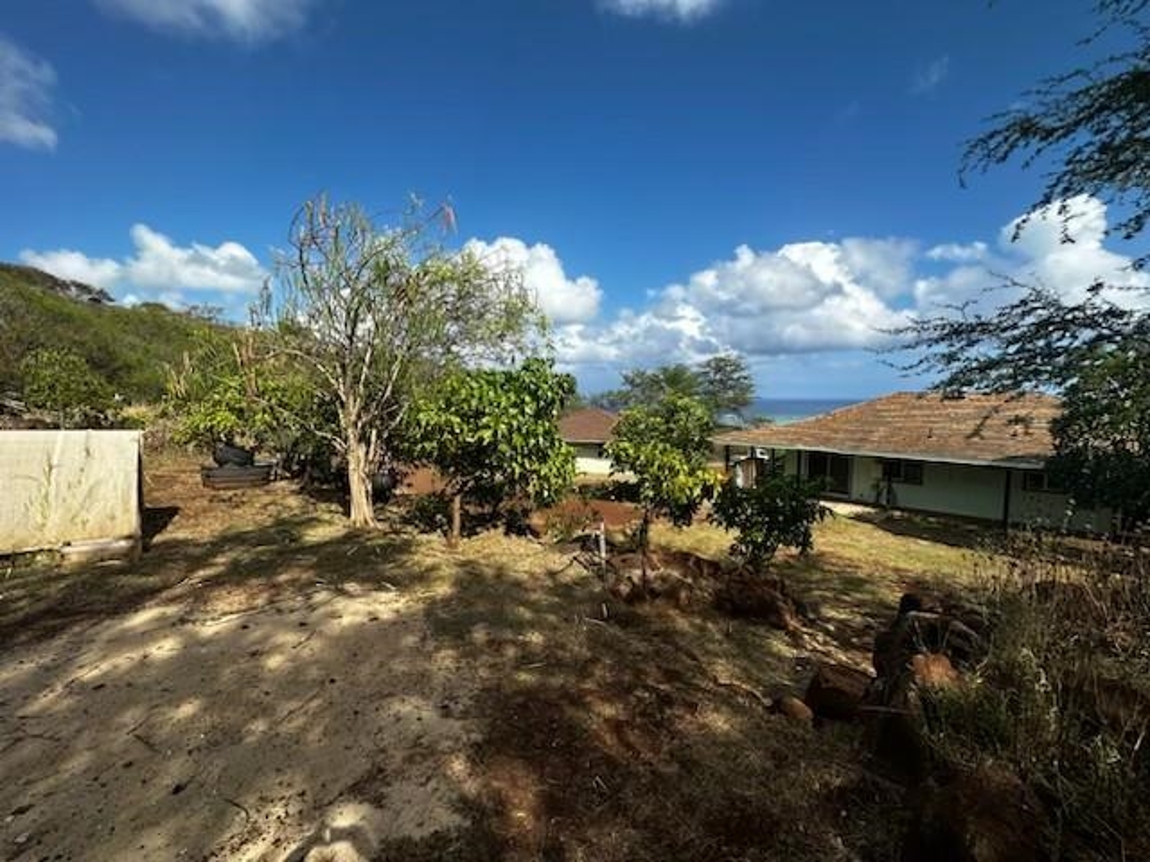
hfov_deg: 102.1
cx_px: 575
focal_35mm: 14
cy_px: 431
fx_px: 465
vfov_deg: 85.7
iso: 50
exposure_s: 1/2212
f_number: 2.2
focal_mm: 2.22
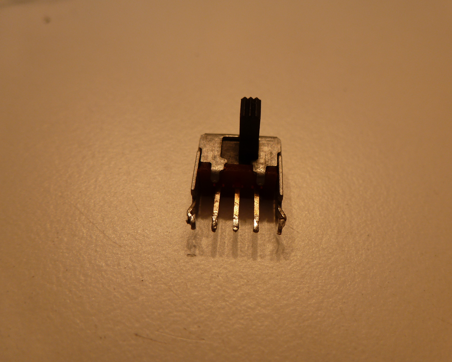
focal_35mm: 26
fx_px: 348
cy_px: 174
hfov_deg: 65.9
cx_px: 250
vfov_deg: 54.9
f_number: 3.3
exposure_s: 1/60
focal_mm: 4.3
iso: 125
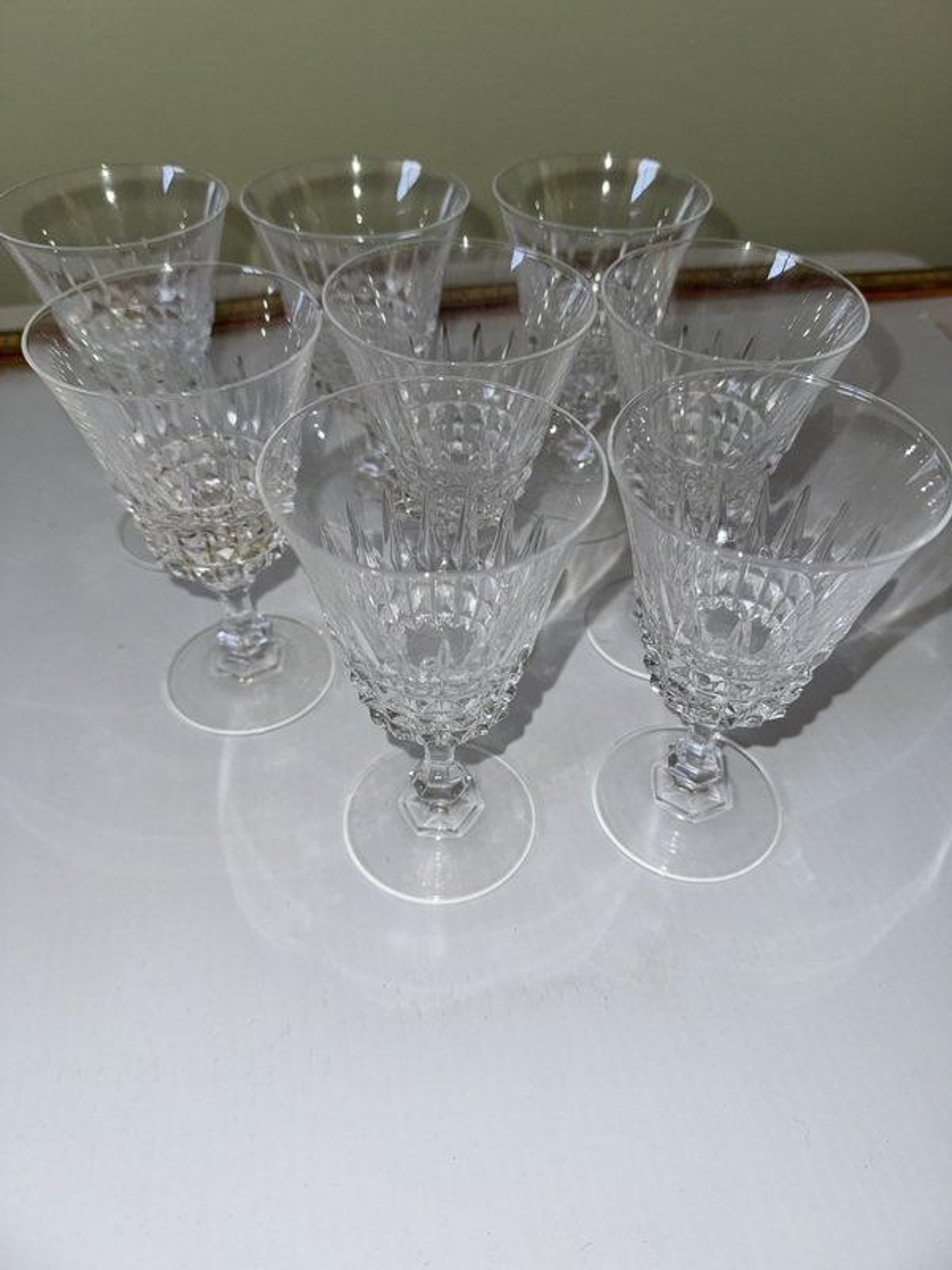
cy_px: 635
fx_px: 880
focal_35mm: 24
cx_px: 476
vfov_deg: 71.6
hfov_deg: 56.8
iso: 50
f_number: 1.78
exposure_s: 1/54
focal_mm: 6.76
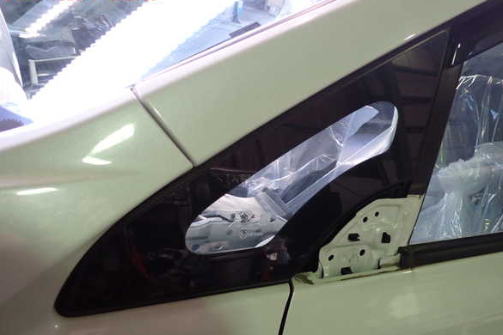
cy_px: 177
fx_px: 447
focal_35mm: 32
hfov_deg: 58.7
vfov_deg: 41.1
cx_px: 257
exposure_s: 1/60
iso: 200
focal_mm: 5.4
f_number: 2.3
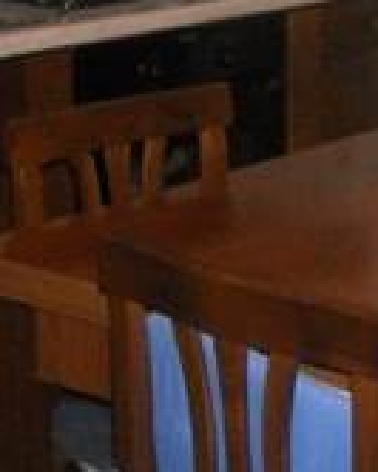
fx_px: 1844
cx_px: 406
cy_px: -23
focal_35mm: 132
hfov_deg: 11.5
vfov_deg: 14.3
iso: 400
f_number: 2.8
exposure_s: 1/60
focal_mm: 5.7
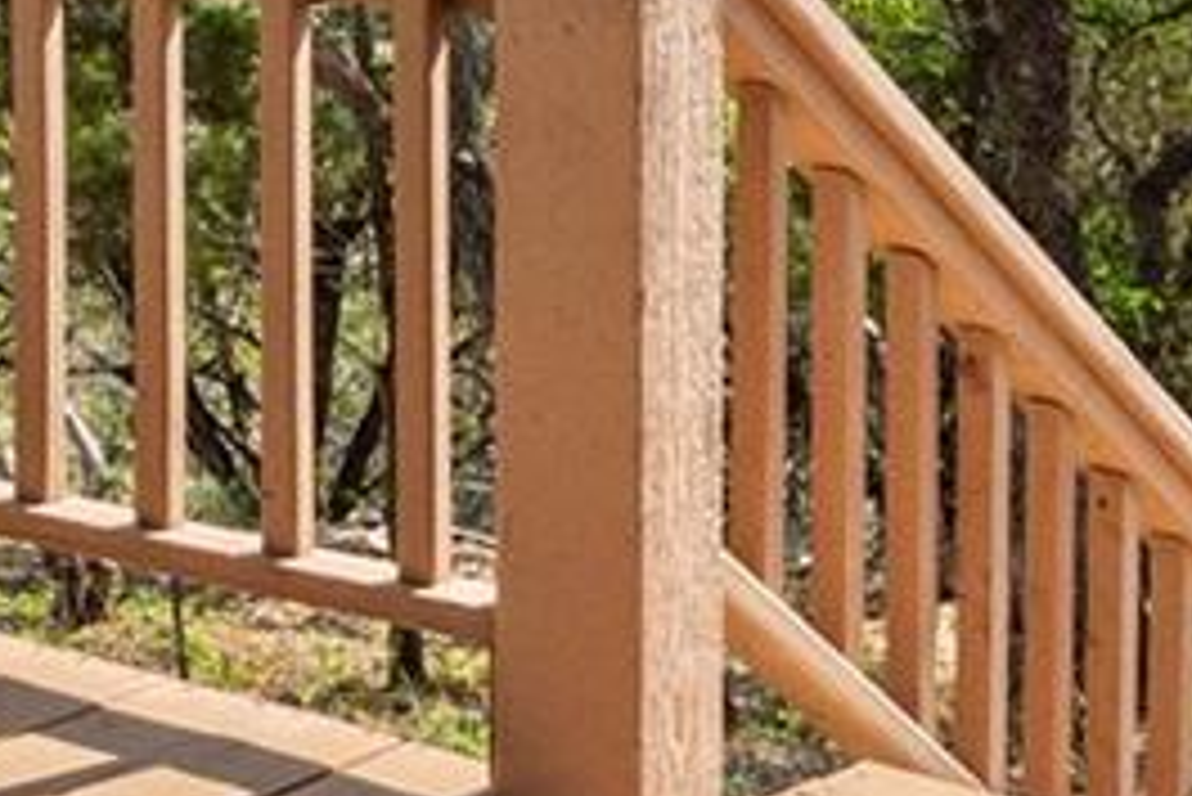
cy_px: -474
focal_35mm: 108
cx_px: -711
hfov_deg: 16.8
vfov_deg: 12.0
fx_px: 3578
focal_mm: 14
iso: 250
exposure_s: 1/250
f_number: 8
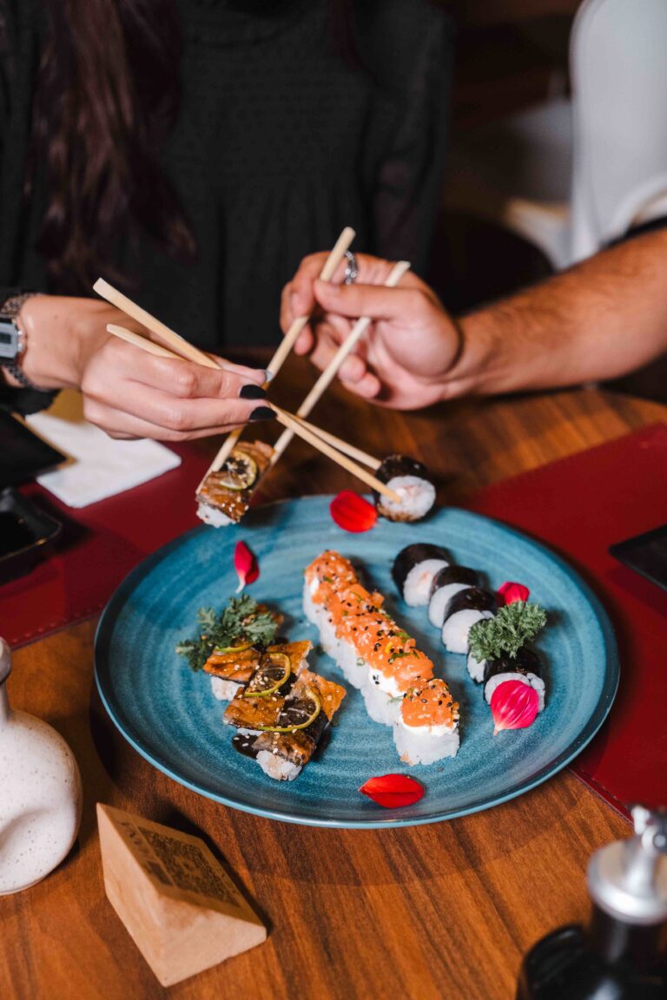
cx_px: 334
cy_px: 500
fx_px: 1417
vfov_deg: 38.9
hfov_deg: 26.5
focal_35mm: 51
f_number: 4
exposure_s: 1/125
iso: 1600
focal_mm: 51
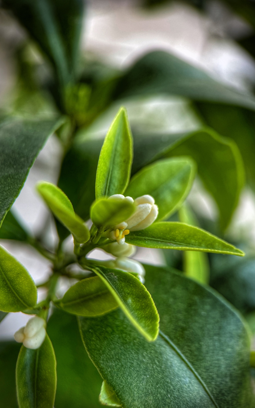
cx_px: 136
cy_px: 207
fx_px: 289
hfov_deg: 47.6
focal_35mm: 26
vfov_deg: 70.4
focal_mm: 6.76
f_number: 1.78
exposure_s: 1/287
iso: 80
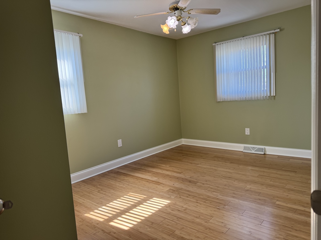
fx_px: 223
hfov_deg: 71.6
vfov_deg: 56.8
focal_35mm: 24
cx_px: 160
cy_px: 120
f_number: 1.78
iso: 100
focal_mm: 6.76
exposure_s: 1/123
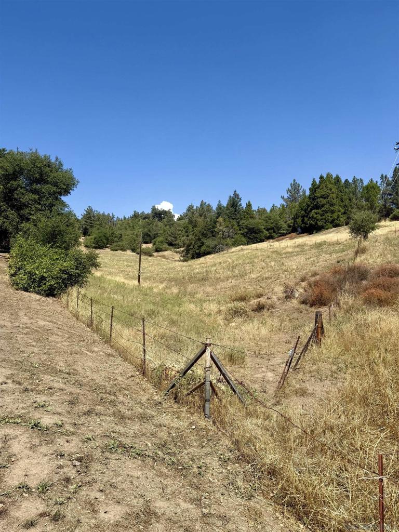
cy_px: 266
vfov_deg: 71.6
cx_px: 200
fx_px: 369
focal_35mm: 24
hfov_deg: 56.8
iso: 80
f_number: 1.78
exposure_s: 1/4673
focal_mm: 6.76
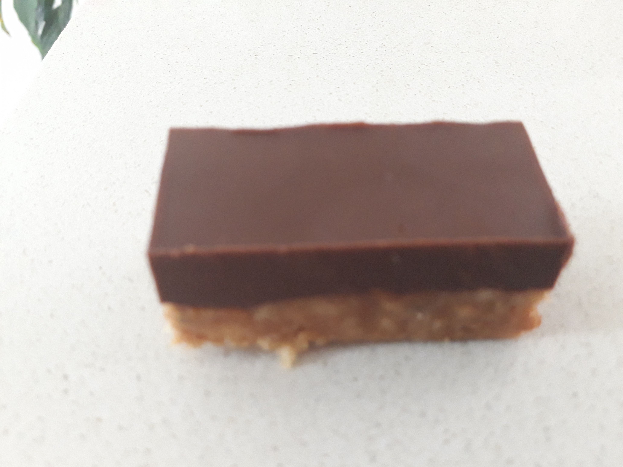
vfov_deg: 51.4
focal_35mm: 27
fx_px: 486
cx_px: 312
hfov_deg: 65.3
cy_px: 234
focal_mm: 3.6
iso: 400
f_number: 1.9
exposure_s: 1/17
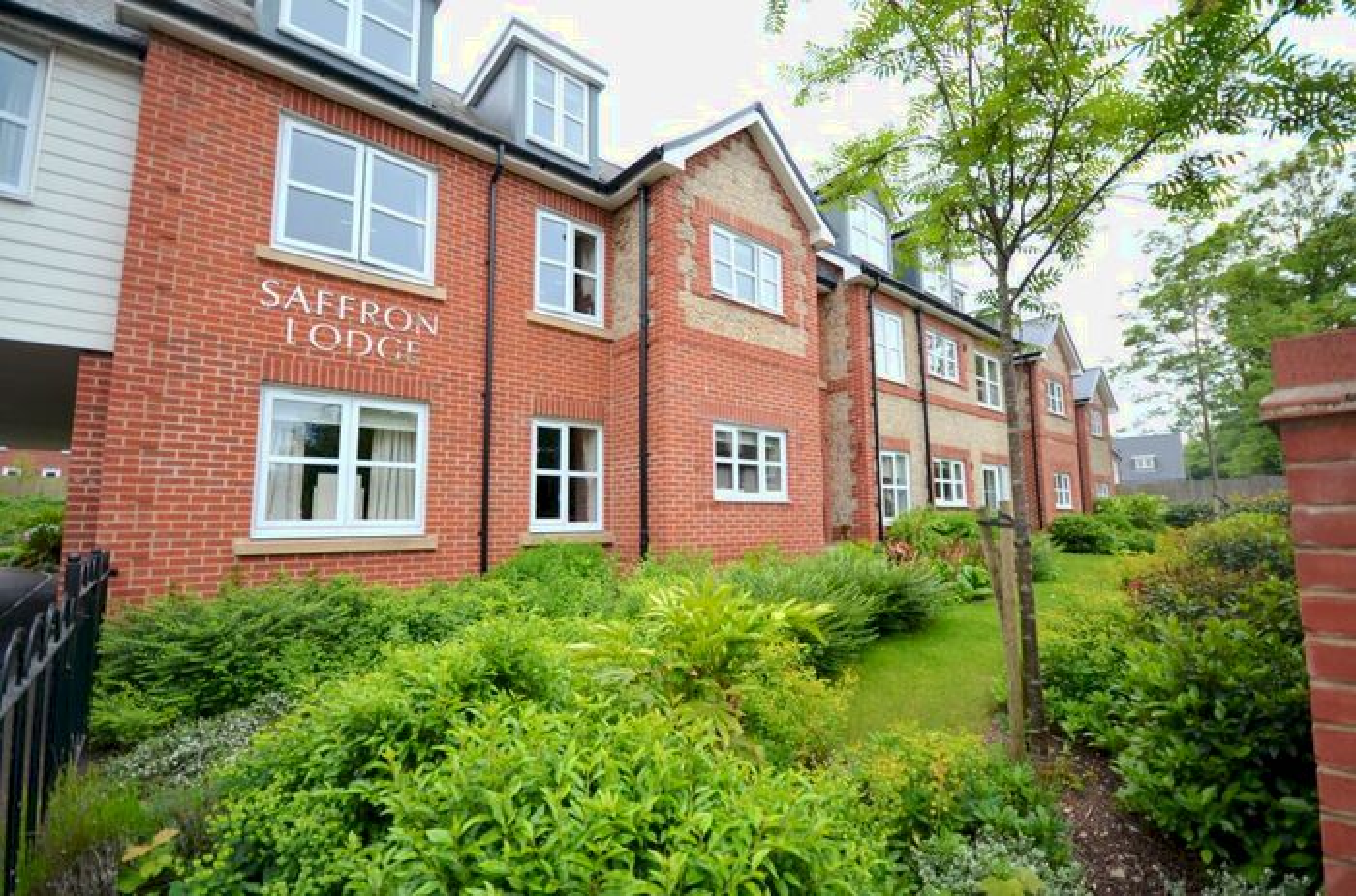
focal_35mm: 15
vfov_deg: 77.0
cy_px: 448
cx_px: 678
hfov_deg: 100.5
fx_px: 564
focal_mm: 10
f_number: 5
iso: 400
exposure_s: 1/100
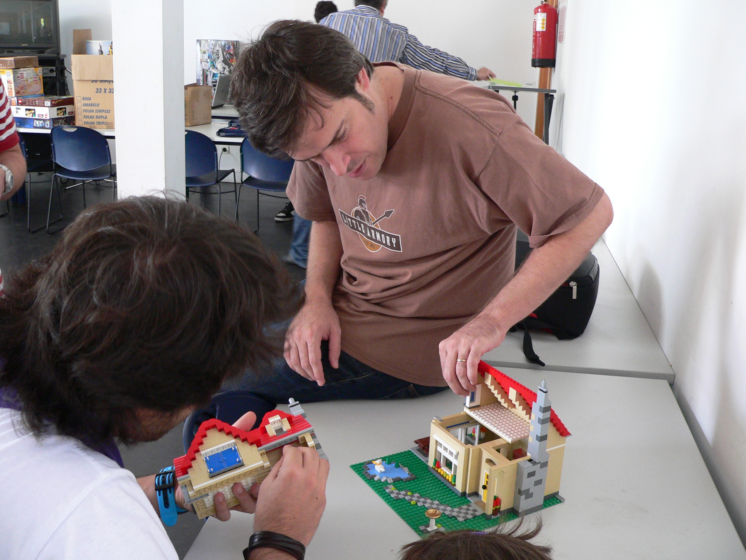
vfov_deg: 39.7
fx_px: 776
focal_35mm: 36
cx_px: 373
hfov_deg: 51.4
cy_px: 280
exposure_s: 1/25
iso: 200
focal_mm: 6
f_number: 2.8
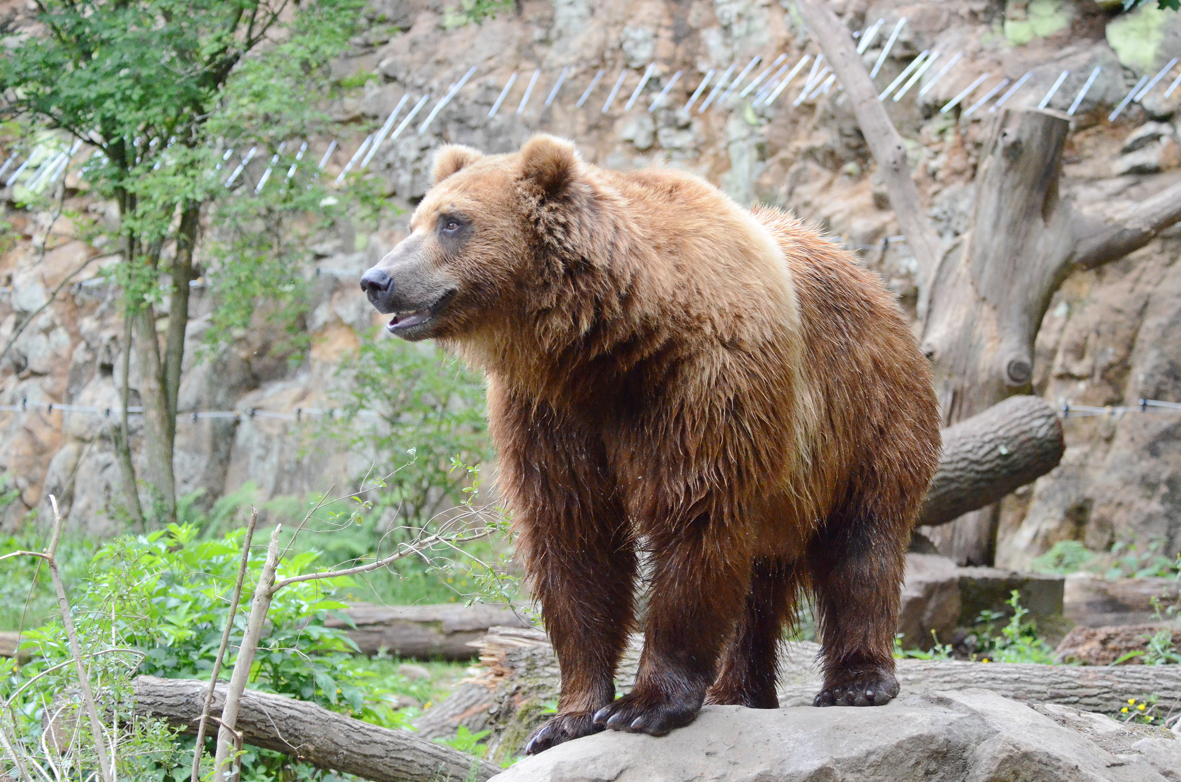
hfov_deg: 13.4
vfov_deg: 8.9
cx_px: 590
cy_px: 391
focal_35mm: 153
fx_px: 5009
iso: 3200
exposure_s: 1/1600
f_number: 4.8
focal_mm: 102
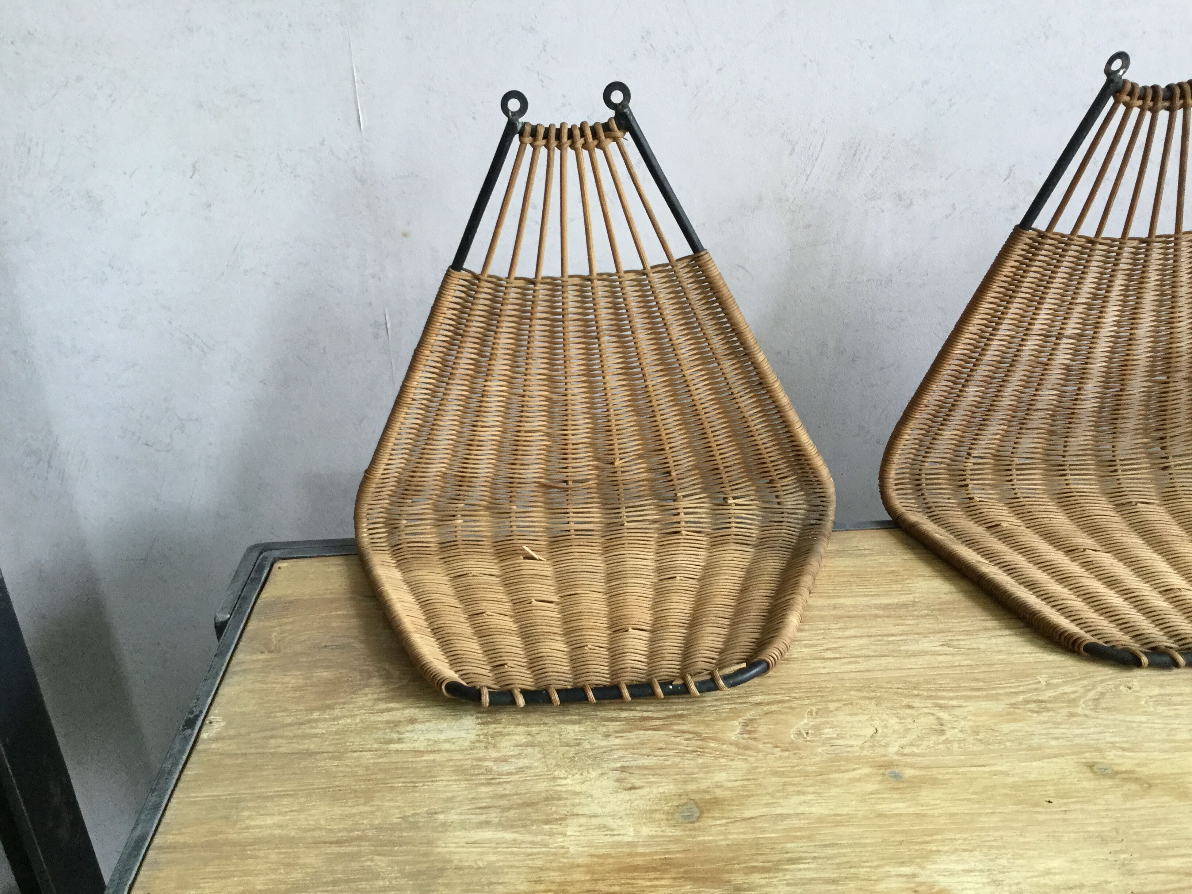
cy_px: 447
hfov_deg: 58.4
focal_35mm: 31
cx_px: 596
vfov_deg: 45.4
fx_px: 1067
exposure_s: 1/33
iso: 50
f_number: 2.4
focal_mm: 3.3
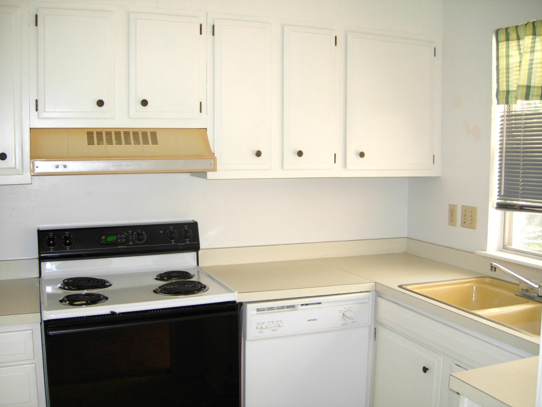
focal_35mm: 36
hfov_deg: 51.4
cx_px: 271
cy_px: 204
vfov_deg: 39.7
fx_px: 564
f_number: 2.7
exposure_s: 1/45.2
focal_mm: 7.5
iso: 50
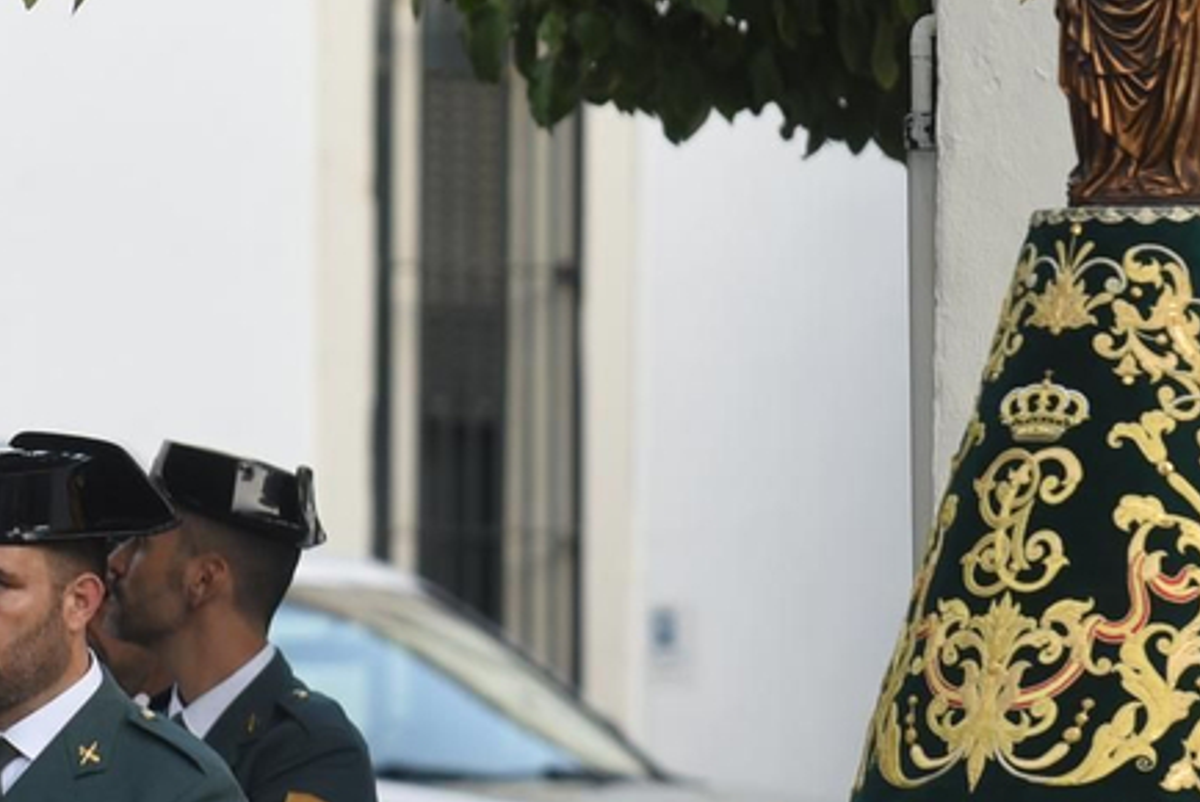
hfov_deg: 2.8
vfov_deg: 1.9
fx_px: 24582
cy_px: 890
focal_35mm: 737
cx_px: 534
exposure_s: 1/160
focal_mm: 200
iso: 140
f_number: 4
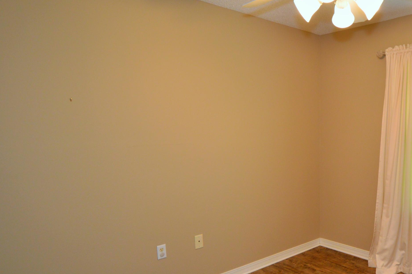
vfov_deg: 44.4
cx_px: 323
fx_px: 332
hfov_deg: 59.3
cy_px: 176
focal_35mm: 29
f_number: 4
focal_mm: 12
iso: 400
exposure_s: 1/60
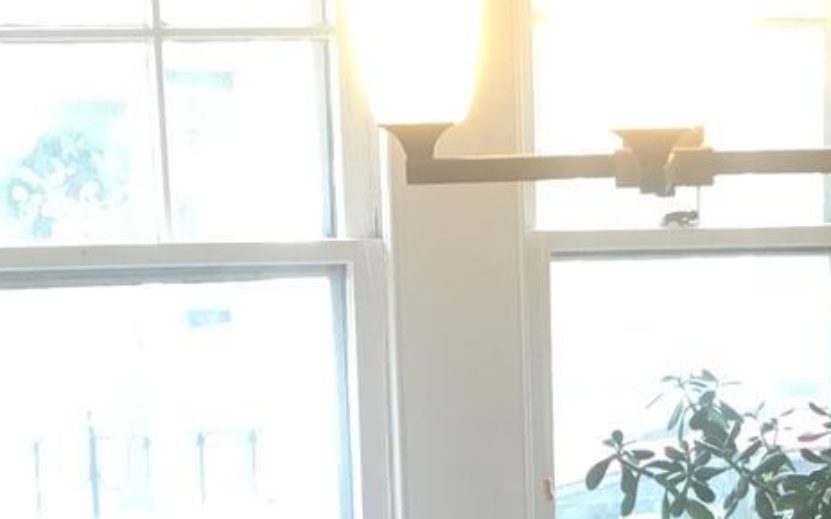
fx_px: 3079
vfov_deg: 9.2
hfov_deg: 15.3
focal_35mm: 136
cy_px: 923
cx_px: 666
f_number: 2.2
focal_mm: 4.15
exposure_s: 1/30
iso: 50
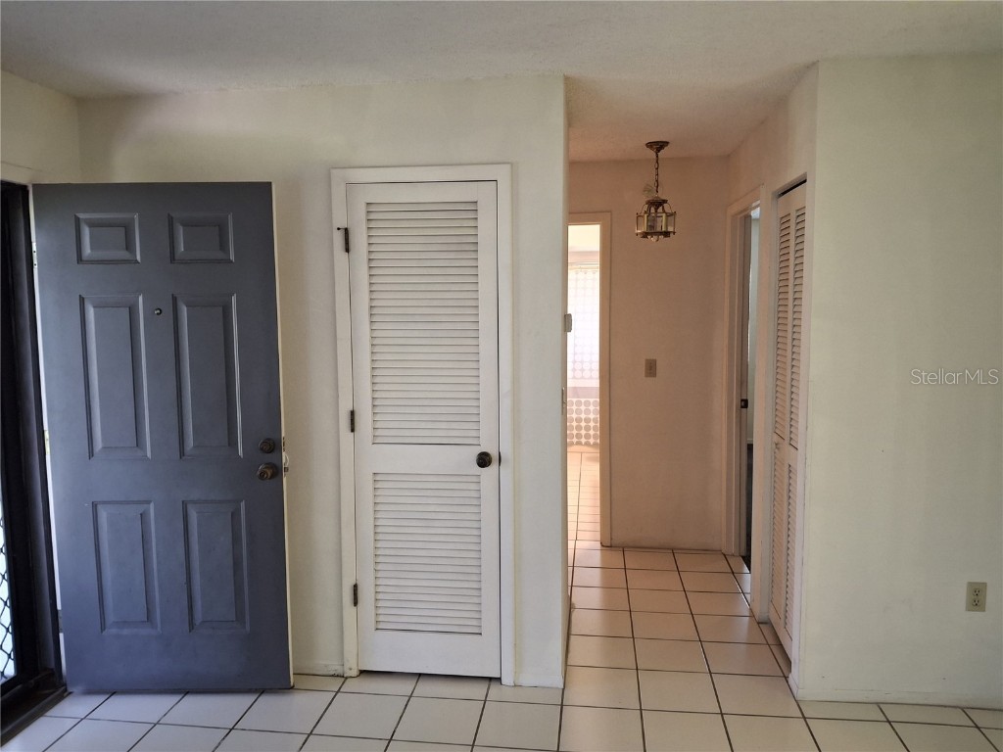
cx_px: 502
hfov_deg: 69.4
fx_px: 724
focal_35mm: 25
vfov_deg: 54.9
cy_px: 376
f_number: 1.8
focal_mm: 4.69
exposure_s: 1/60
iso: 250
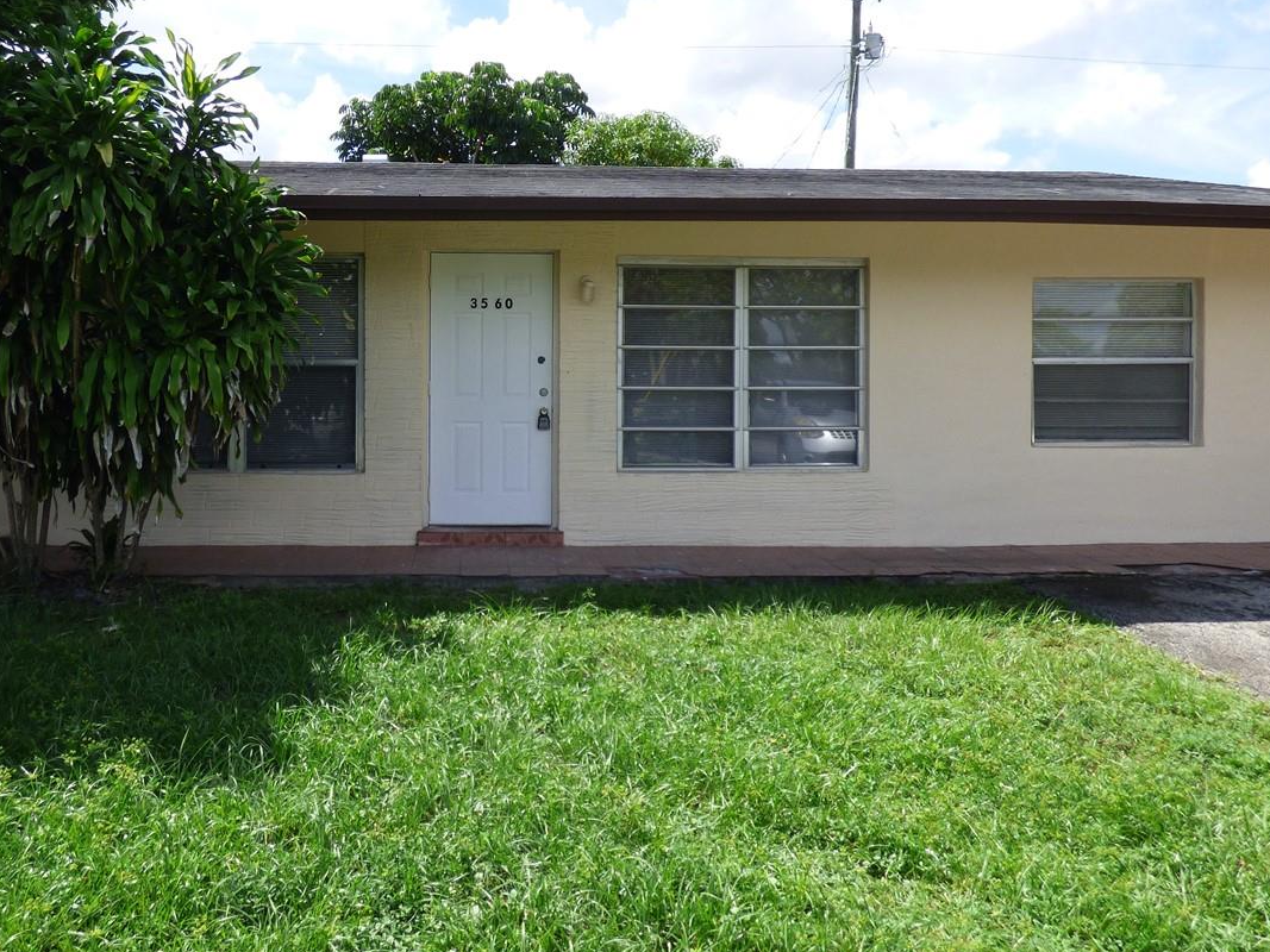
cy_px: 387
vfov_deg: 46.6
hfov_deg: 59.6
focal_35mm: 30
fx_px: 1101
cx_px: 526
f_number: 2.8
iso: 100
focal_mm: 3.58
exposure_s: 1/1300
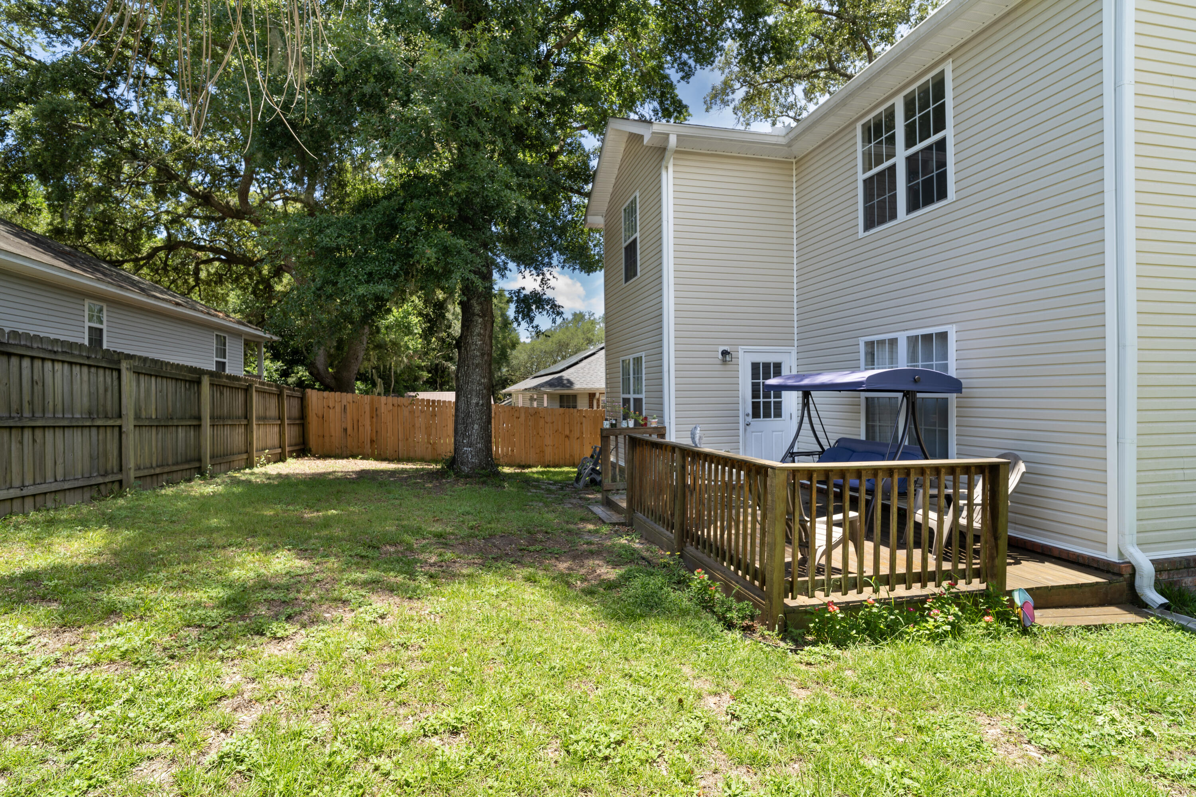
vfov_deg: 73.7
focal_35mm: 16
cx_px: 598
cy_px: 398
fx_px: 532
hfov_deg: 96.7
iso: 100
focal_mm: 16
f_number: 7.1
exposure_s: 1/80
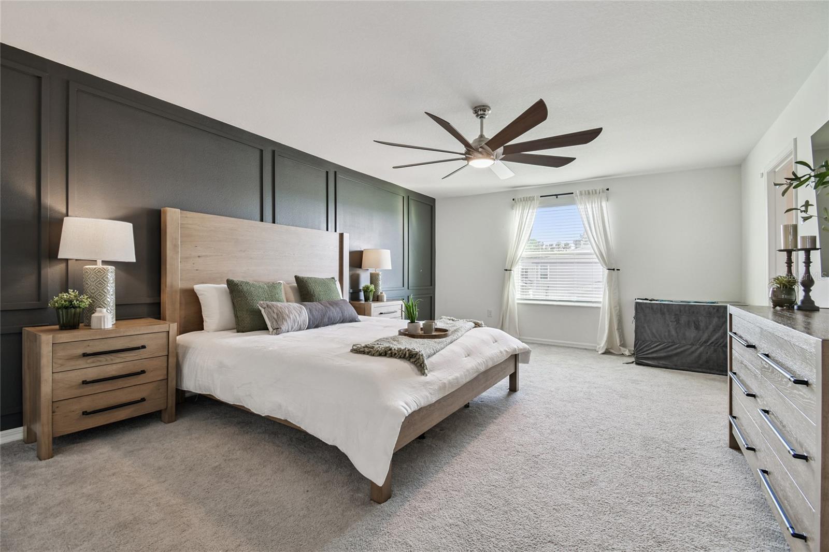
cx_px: 414
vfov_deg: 77.3
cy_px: 276
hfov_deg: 100.4
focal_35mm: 15
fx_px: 345
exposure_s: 1/4
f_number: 7.1
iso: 100
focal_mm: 10
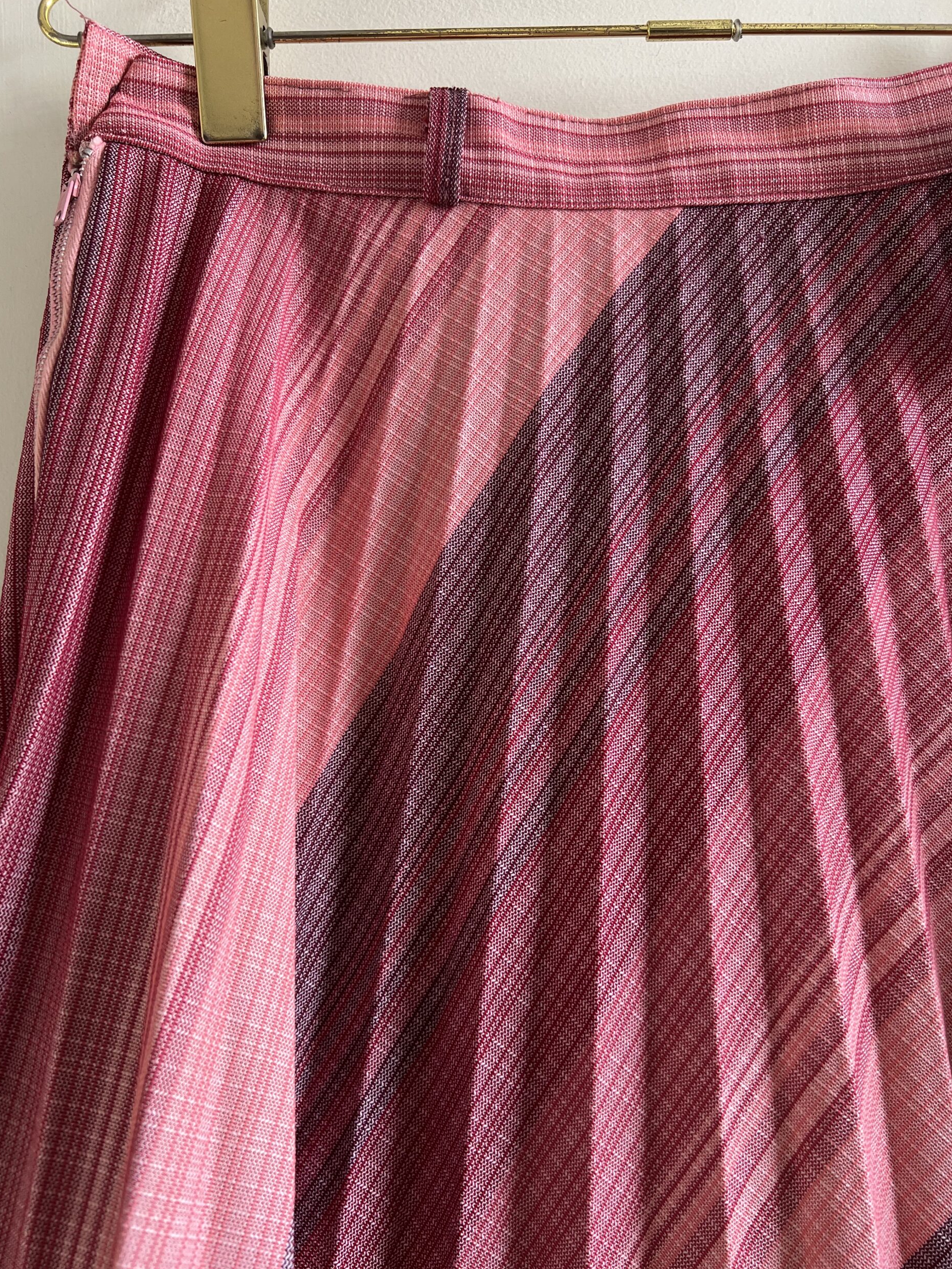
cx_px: 484
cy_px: 654
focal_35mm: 27
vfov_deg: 65.3
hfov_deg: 51.4
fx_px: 990
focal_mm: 5.7
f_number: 1.5
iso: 80
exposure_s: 1/121
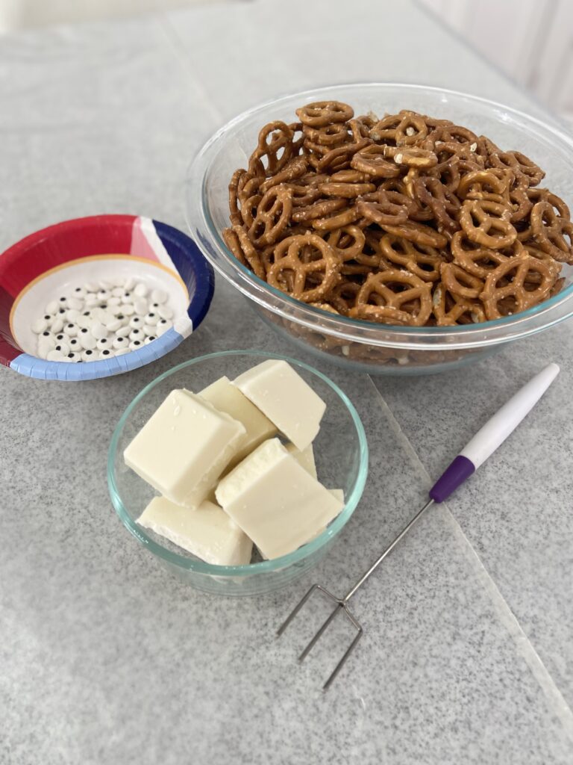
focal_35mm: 26
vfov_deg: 67.3
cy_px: 382
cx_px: 286
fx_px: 574
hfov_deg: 53.1
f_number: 1.8
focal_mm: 4.25
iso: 80
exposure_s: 1/120
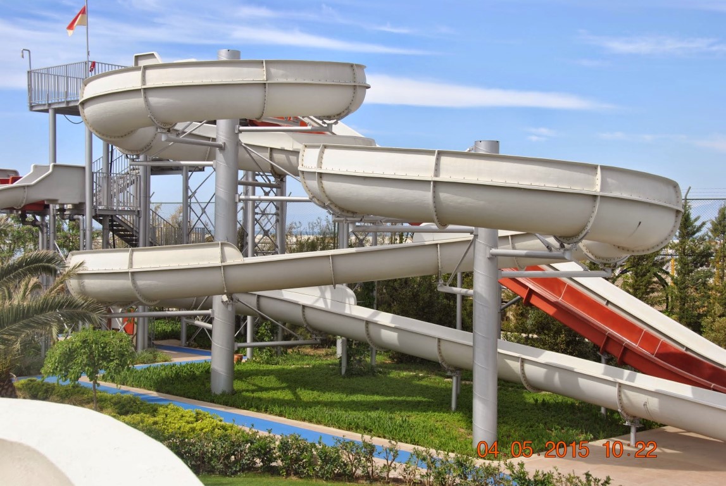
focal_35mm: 51
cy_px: 243
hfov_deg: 38.8
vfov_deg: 26.6
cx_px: 363
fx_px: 1030
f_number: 8
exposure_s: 1/250
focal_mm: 34
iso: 100
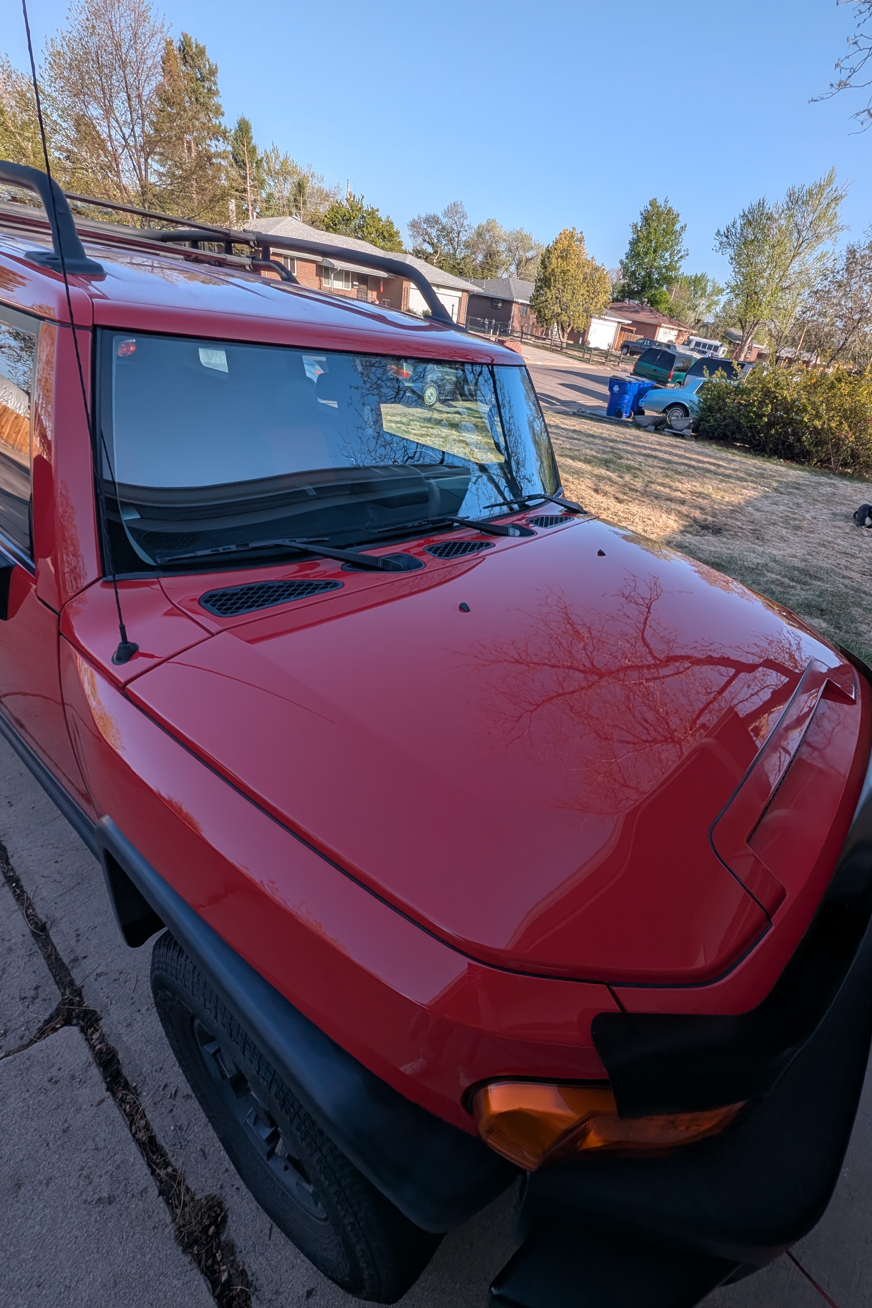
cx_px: 488
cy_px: 652
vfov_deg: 104.3
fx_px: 509
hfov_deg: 80.9
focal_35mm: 14
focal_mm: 1.95
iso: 47
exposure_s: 1/752
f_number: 2.2
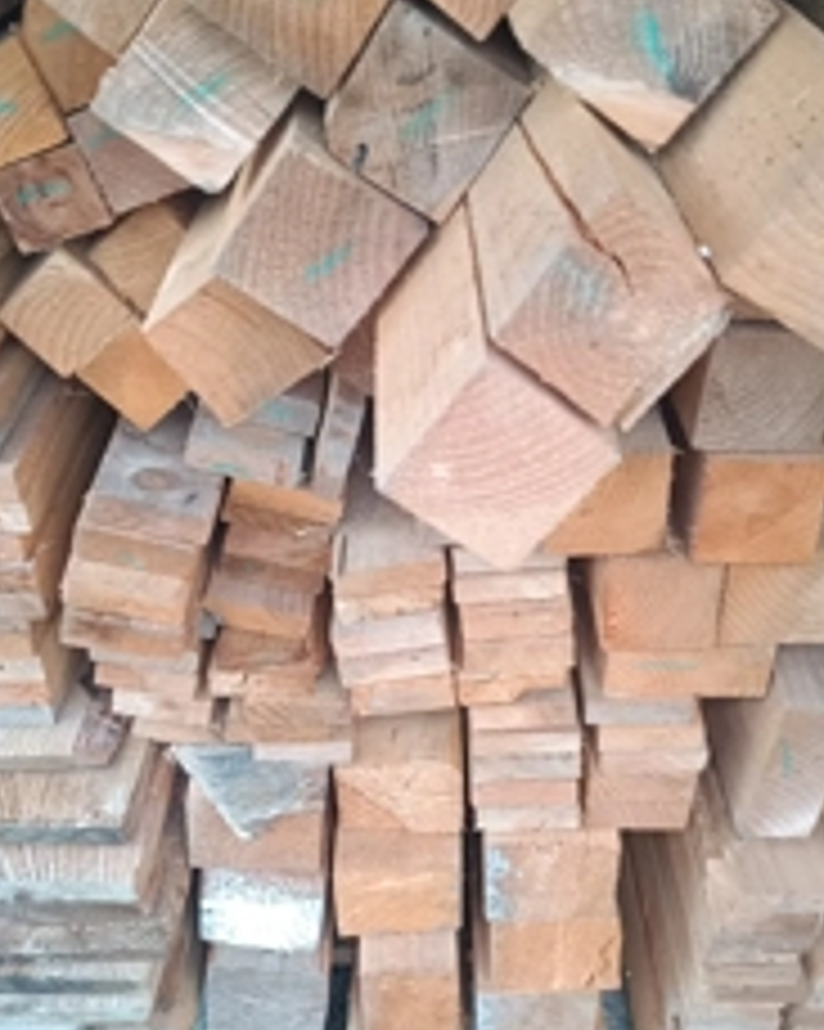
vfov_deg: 44.8
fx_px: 1251
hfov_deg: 36.4
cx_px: 441
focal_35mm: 41
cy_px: 553
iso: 630
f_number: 1.88
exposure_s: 1/50.1
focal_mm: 5.59
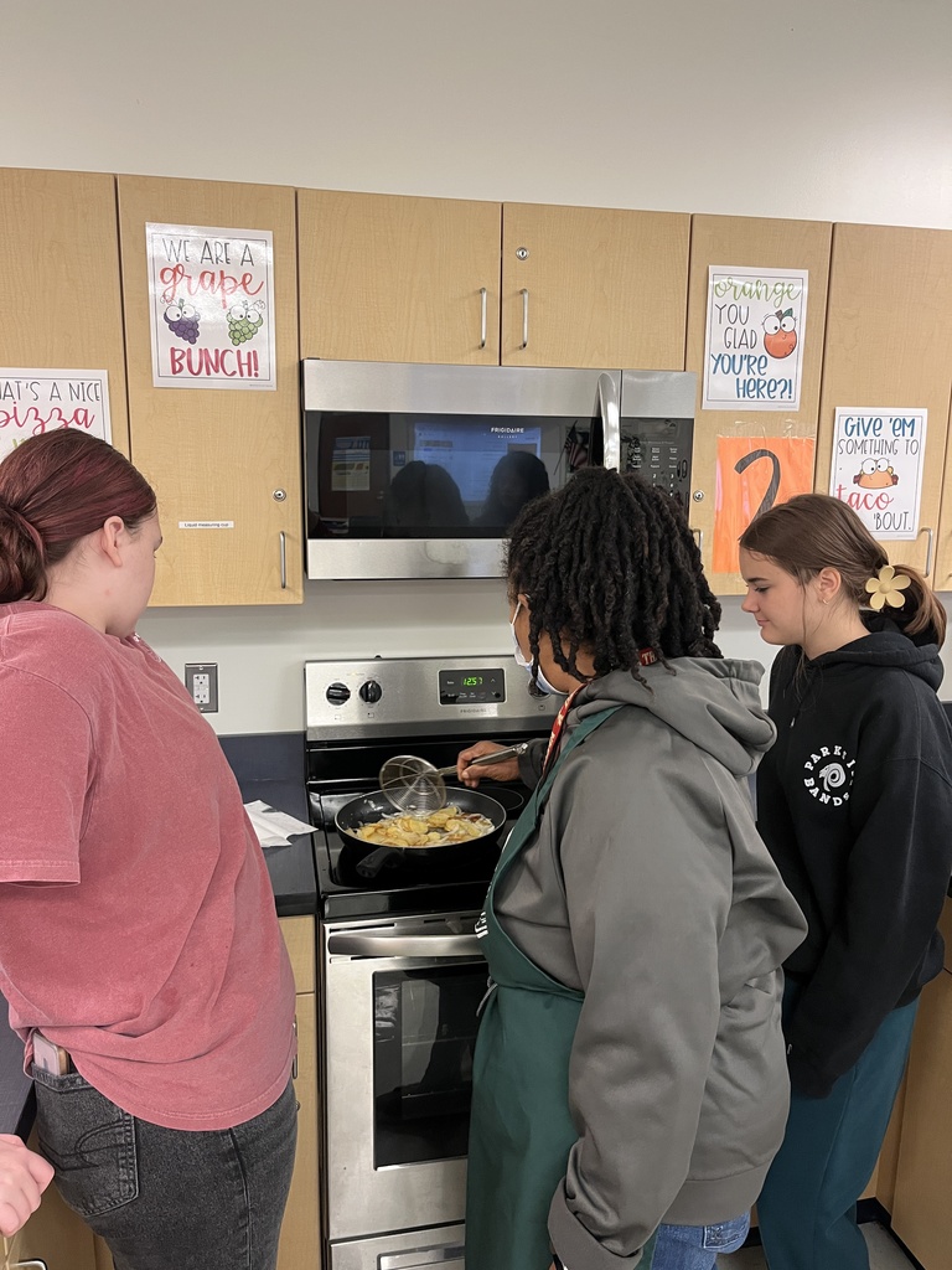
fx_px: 953
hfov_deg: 53.1
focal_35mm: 26
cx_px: 476
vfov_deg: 67.3
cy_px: 635
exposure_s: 1/60
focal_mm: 5.1
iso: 160
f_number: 1.6
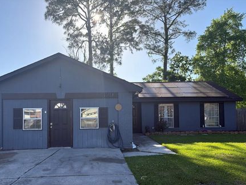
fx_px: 213
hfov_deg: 59.9
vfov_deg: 46.7
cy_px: 106
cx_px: 120
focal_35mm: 30
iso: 64
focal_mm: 5.96
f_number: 1.6
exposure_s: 1/2639
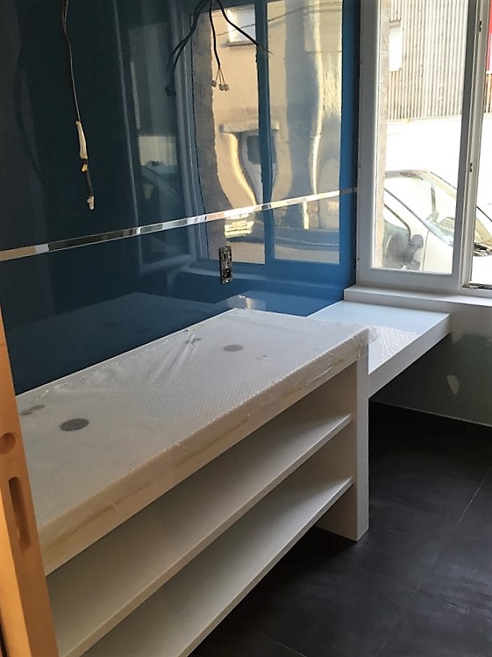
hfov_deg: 48.2
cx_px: 246
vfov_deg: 61.7
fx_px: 550
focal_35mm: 29
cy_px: 328
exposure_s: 1/33
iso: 32
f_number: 2.2
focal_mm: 4.15
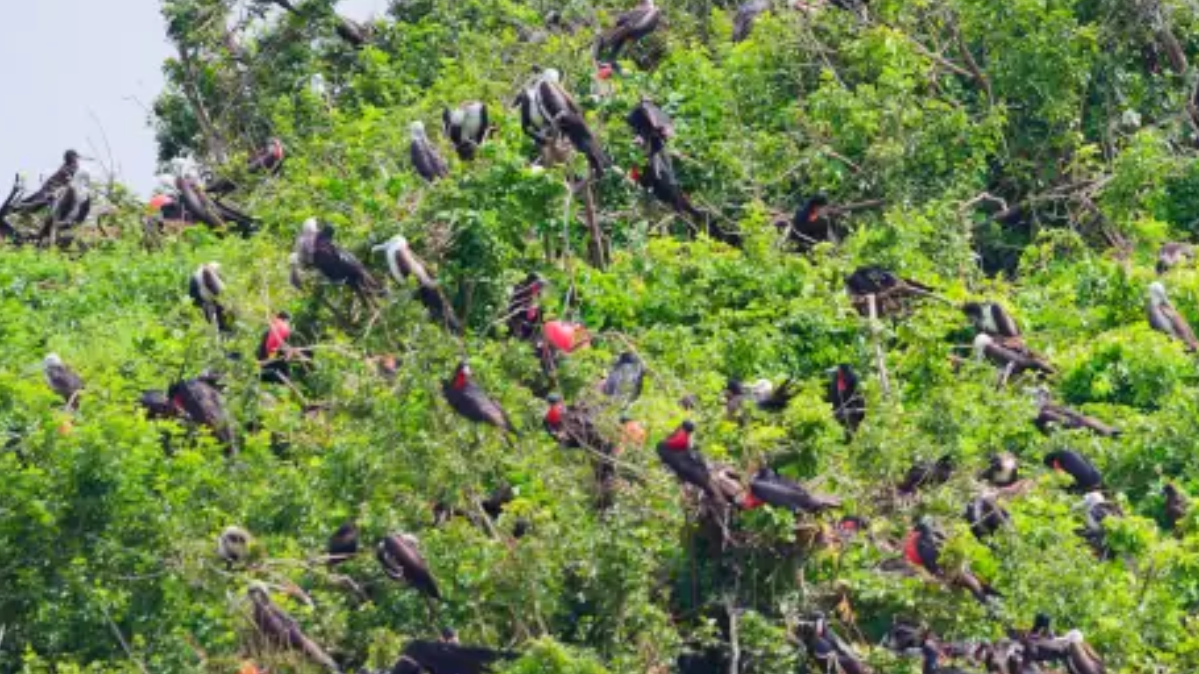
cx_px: 1291
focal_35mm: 1381
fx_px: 43908
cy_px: 151
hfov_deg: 1.6
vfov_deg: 0.9
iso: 1600
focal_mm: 600
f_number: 6.3
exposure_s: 1/8000
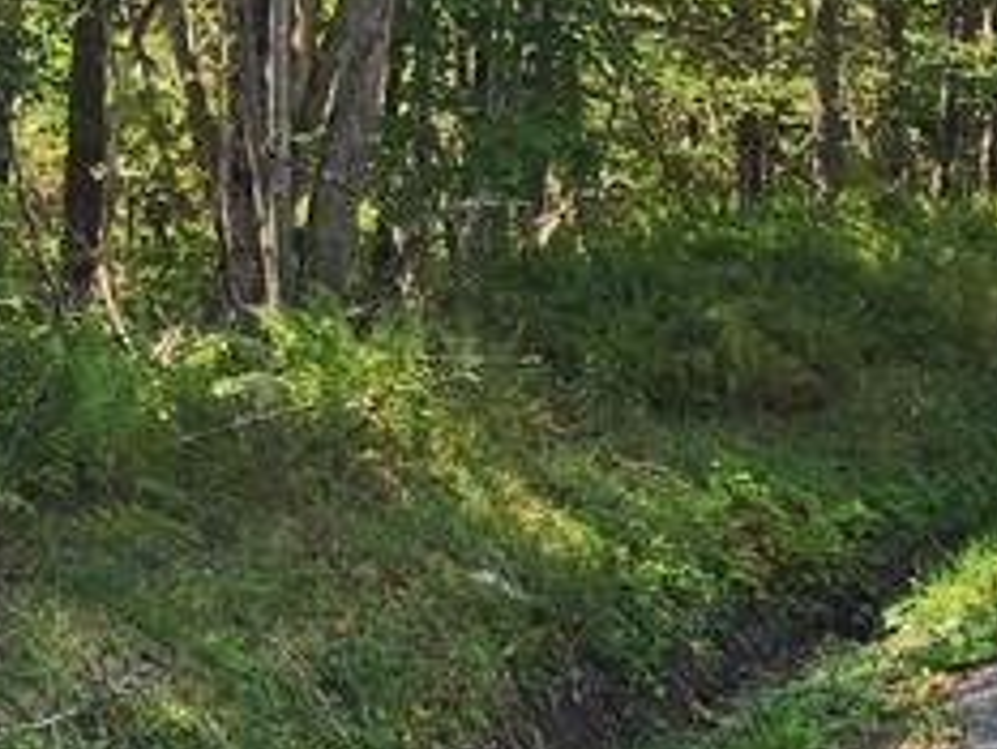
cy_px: -116
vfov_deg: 14.3
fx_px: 2910
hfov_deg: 18.7
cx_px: -98
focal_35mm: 101
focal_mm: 6.4
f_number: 1.8
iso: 12
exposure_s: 1/285
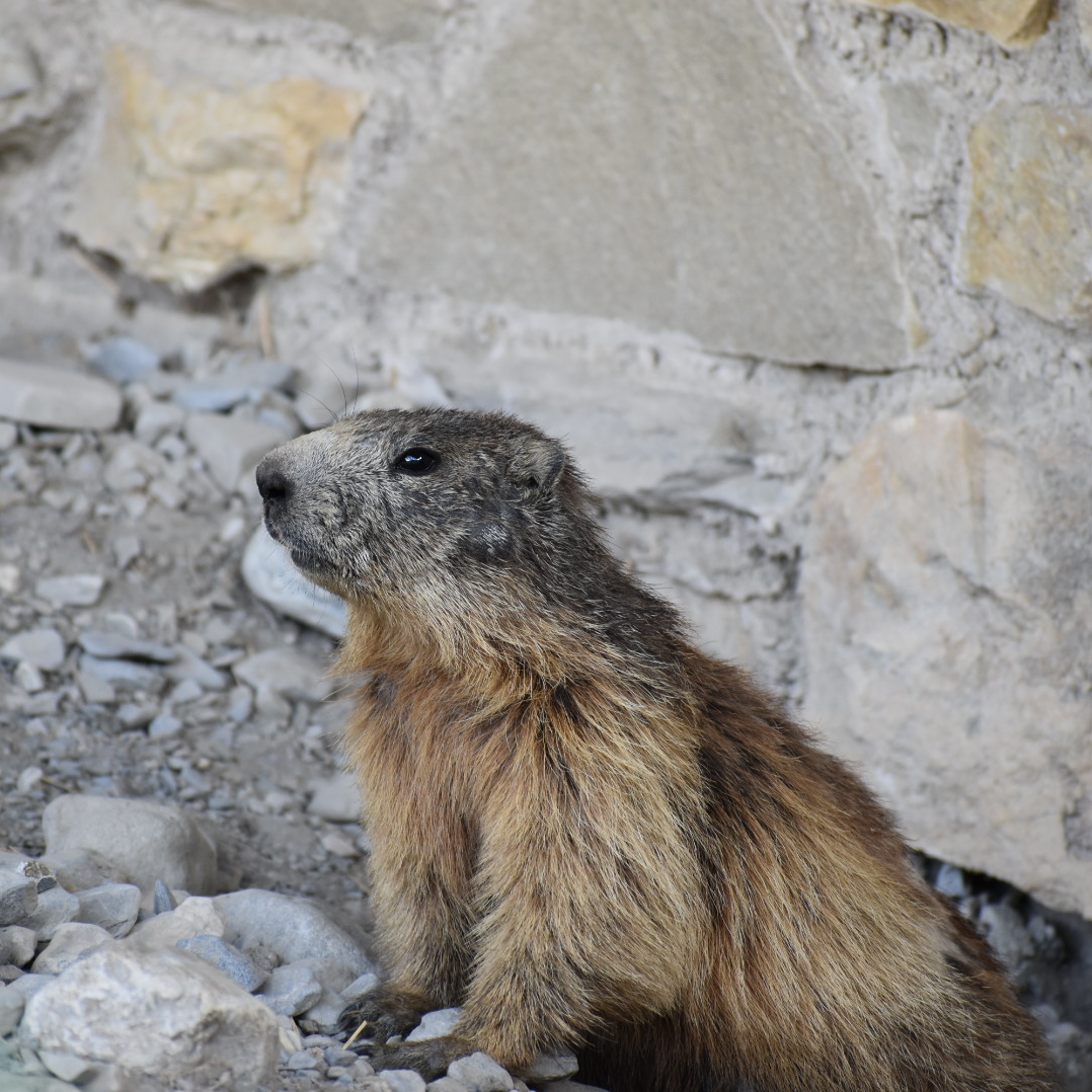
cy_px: 546
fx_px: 13335
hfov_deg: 4.7
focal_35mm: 374
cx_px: 447
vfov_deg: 4.7
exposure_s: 1/125
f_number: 6.3
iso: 400
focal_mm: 195
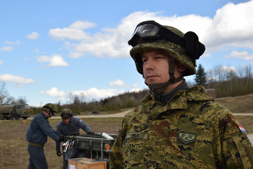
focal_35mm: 52
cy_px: 84
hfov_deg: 37.8
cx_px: 126
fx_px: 369
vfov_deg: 25.8
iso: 100
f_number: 8
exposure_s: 1/250
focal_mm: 35
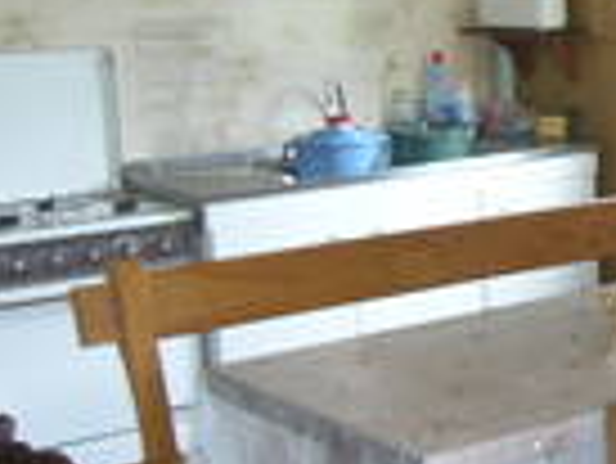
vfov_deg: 16.0
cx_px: 805
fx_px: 1639
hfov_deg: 19.6
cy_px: 149
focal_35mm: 92
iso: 200
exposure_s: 1/30
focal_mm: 5.8
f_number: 2.8
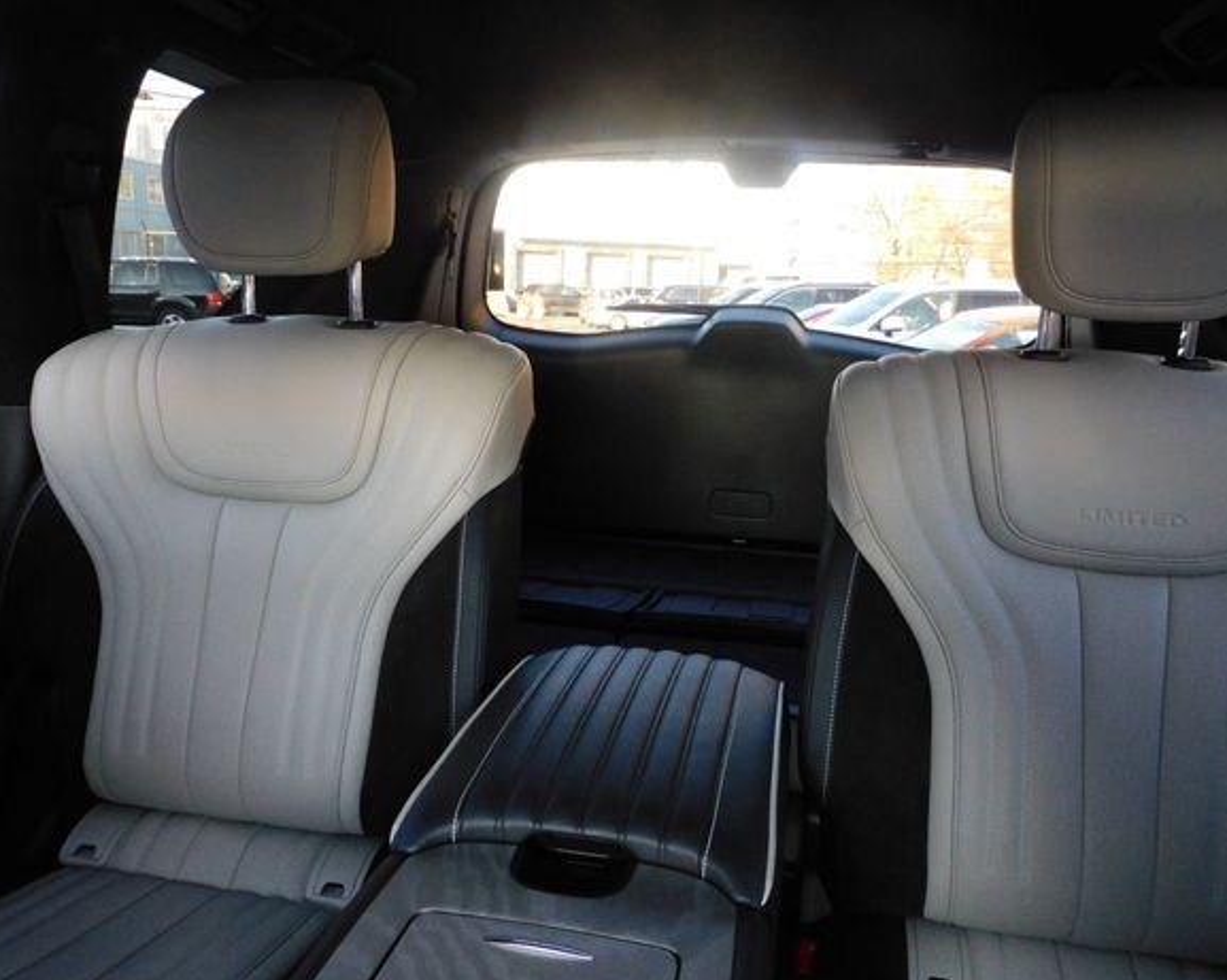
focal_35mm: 26
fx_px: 944
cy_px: 474
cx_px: 629
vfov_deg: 54.9
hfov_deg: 66.0
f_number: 3.3
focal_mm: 4.3
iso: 450
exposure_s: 1/125
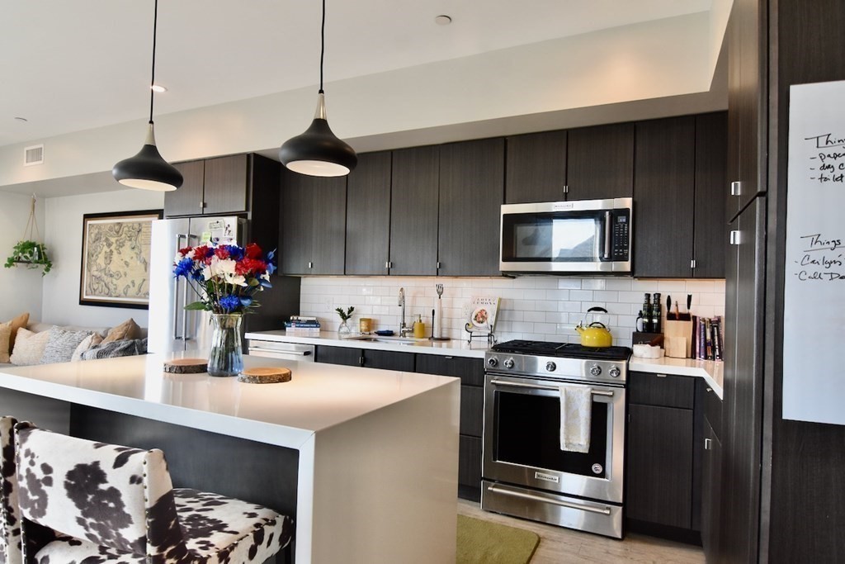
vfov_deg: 59.5
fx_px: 493
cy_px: 282
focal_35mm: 21
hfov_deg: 81.2
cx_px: 422
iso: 800
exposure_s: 1/125
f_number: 5.6
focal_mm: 14
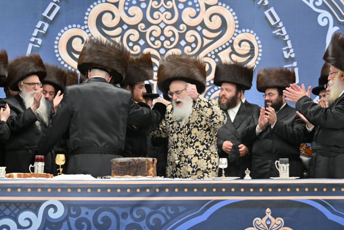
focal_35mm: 86
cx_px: 172
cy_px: 115
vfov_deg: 15.9
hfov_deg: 23.6
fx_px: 822
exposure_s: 1/320
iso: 1250
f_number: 4
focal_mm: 86
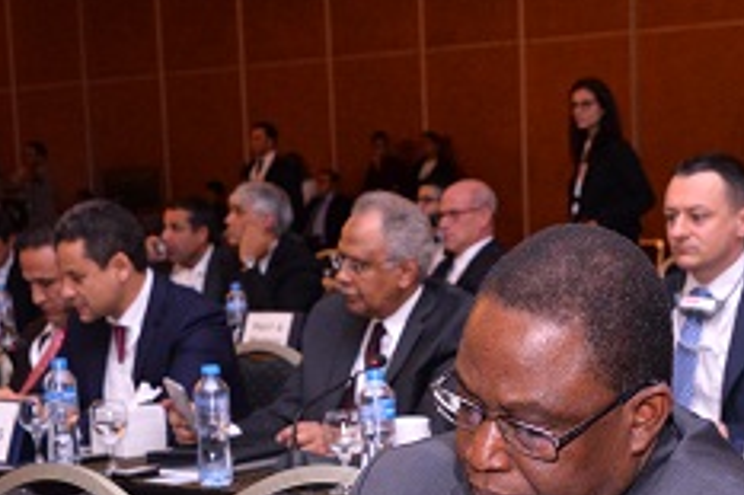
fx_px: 2024
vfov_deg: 13.6
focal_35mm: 98
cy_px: 565
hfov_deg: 20.8
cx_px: 444
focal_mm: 38
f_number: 7.1
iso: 2000
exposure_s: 1/160
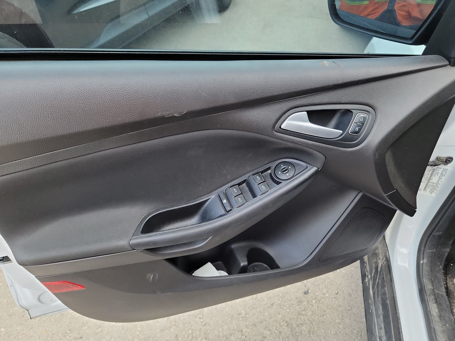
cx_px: 228
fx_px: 315
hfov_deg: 71.6
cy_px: 170
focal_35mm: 24
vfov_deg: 56.8
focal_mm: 6.7
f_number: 1.8
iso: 74
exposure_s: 1/119
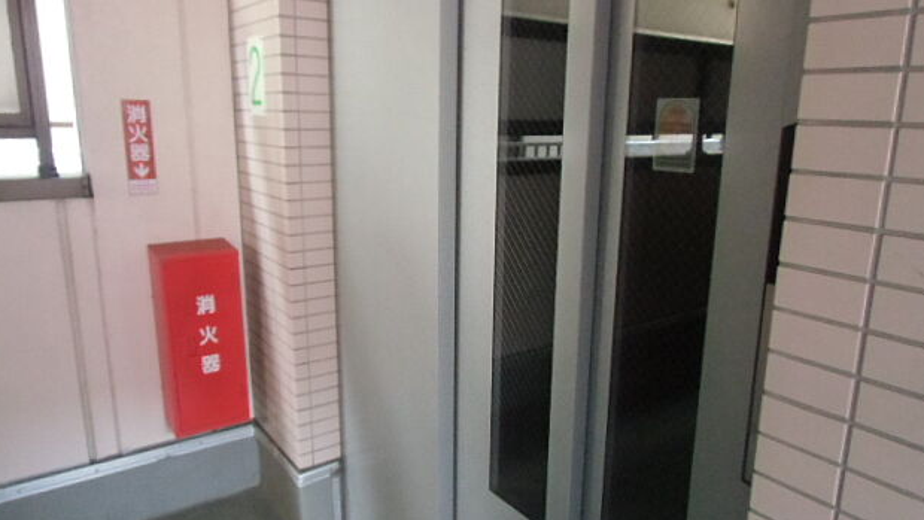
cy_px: 274
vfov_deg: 42.9
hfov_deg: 69.8
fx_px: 662
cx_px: 469
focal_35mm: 27
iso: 800
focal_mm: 4.24
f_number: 3
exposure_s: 1/20
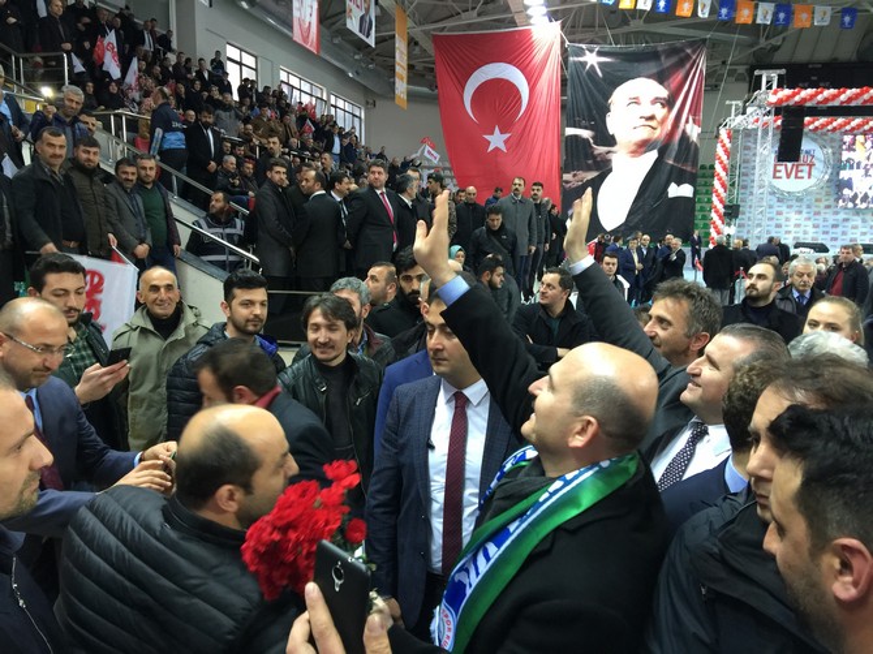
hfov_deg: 61.7
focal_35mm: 29
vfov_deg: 48.2
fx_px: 731
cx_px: 436
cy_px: 327
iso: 50
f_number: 2.2
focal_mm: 4.15
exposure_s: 1/17
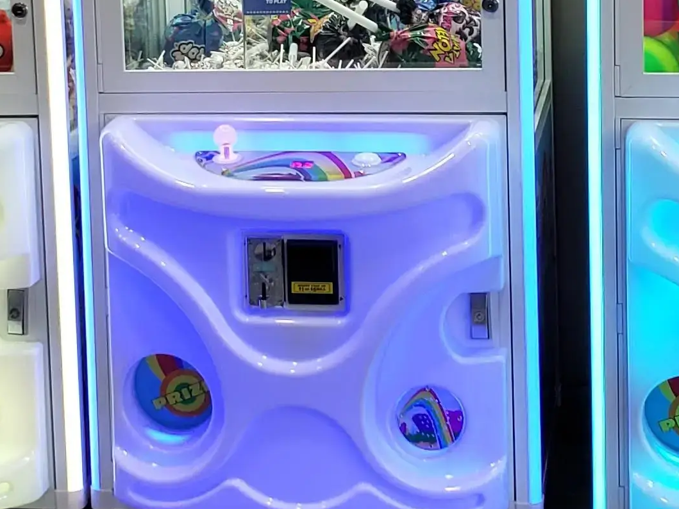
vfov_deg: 14.6
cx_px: 331
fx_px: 1942
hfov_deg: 19.8
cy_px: -33
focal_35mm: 99
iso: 100
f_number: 2.4
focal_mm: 4.3
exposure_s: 1/120
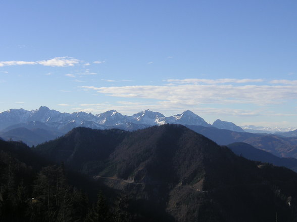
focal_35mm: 61
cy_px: 111
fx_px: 523
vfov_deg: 24.0
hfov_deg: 31.7
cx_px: 148
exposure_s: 1/750
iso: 50
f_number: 3.9
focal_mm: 10.2
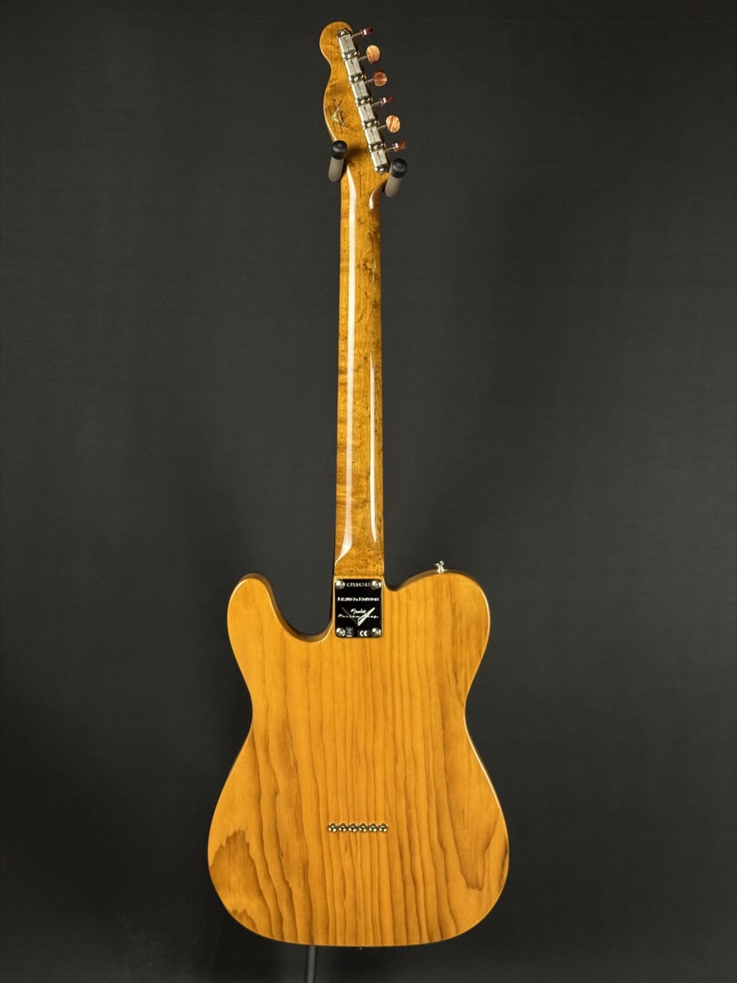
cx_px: 368
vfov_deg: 39.7
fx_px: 1363
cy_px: 492
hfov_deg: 30.3
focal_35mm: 48
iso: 160
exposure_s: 1/120
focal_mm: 6.76
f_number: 1.78
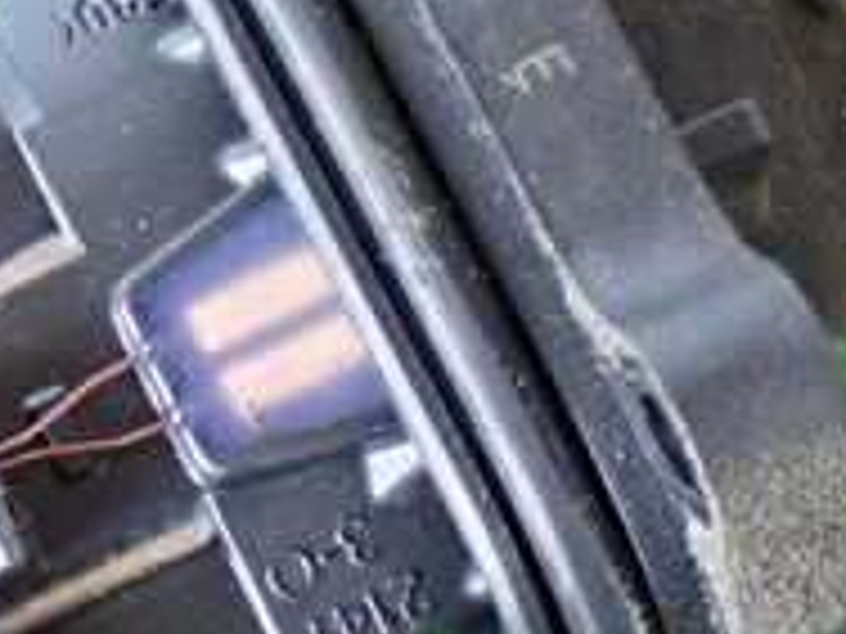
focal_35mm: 214
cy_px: 391
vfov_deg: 6.9
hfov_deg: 9.2
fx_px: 5230
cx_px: 32
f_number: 3.8
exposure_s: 1/20
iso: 800
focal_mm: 11.88
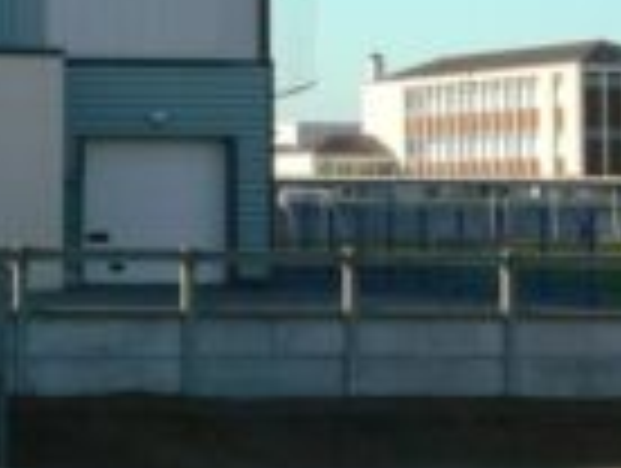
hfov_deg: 12.2
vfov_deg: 9.3
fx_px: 2857
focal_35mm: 159
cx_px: -34
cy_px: -34
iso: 80
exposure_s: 1/400
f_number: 5.6
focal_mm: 9.5
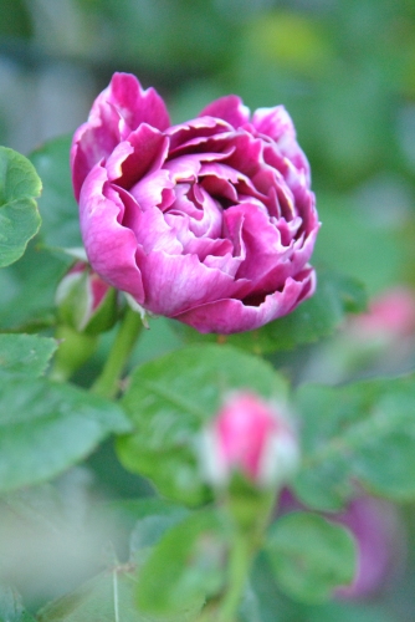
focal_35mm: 450
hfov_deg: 3.1
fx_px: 7770
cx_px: 208
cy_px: 311
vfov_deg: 4.6
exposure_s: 1/160
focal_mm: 300
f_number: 6.3
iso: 1600
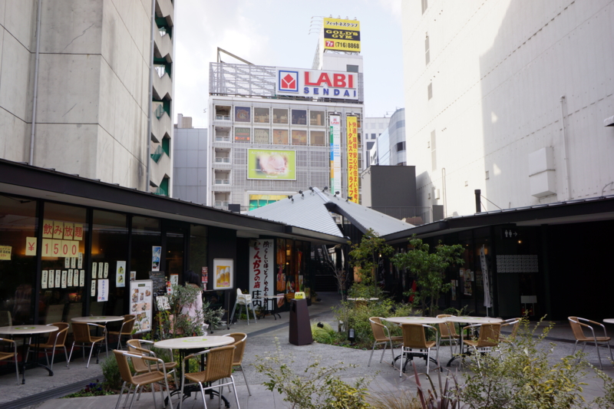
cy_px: 204
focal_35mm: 30
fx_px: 512
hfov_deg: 61.9
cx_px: 307
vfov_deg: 43.6
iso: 100
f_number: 6.3
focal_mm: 20
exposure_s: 1/160
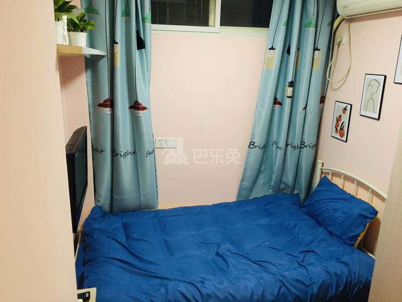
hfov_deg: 61.7
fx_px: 337
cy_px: 151
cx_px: 201
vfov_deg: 48.2
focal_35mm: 29
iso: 200
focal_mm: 4.15
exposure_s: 1/25
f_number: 2.2
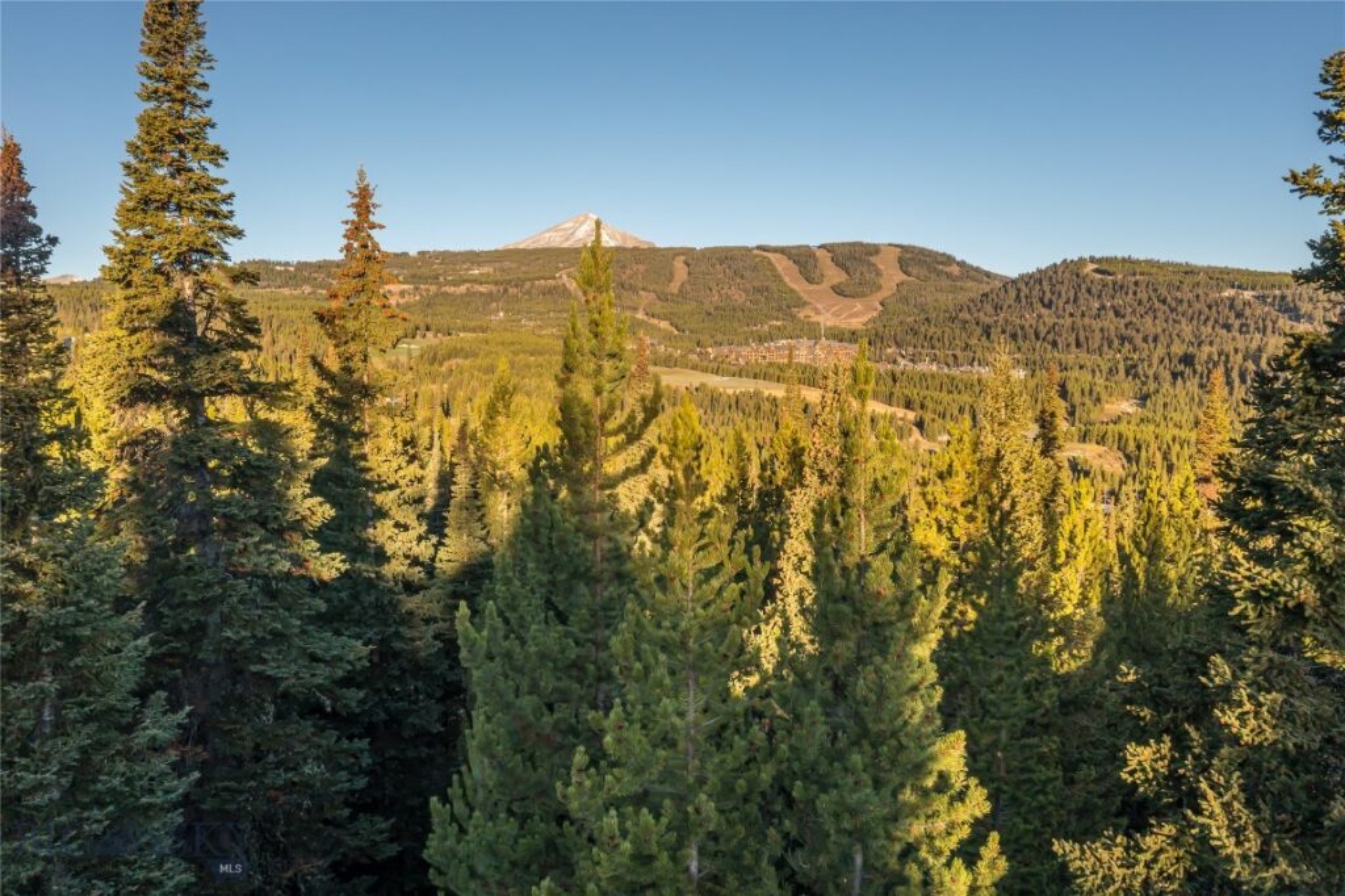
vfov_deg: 46.4
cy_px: 448
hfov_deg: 65.5
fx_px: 1046
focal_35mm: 28
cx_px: 672
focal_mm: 10.26
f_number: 8
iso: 100
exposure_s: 1/100
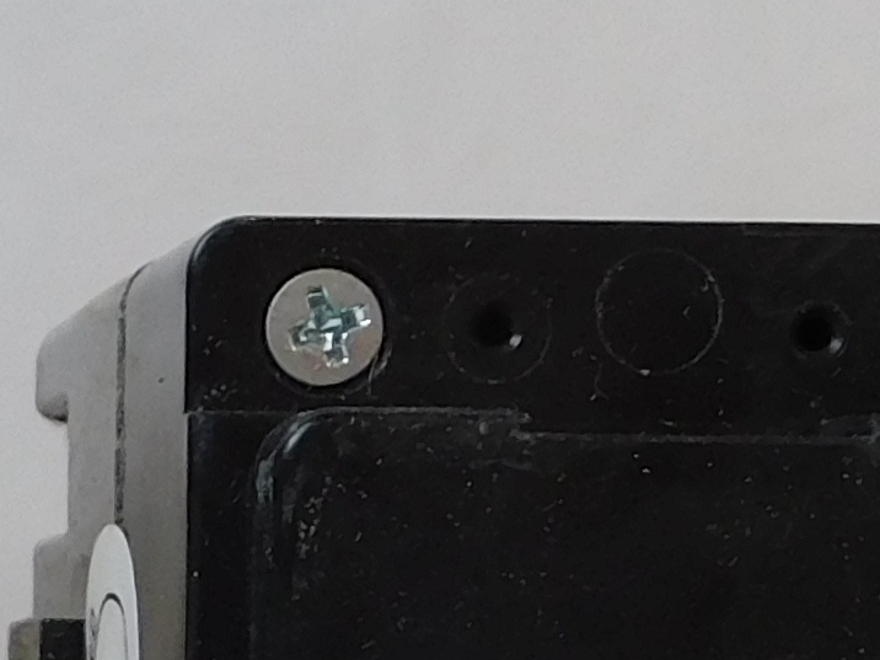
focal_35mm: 148
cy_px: 913
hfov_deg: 12.5
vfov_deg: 9.8
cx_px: -567
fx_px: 3762
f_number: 3
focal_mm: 4
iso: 125
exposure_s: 1/40
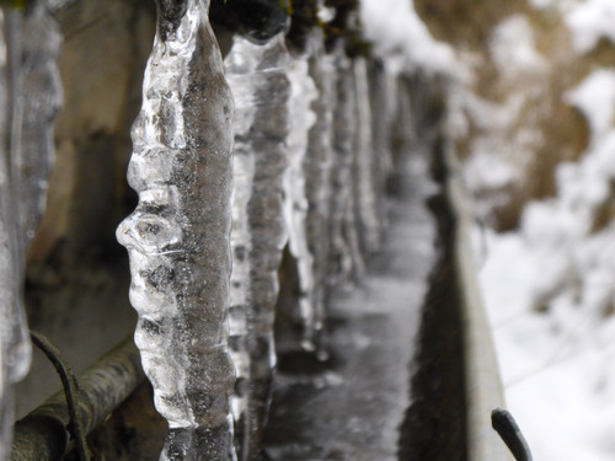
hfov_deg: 15.4
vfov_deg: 11.6
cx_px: 308
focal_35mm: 128
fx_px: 2274
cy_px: 230
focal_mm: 22.8
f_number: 5.9
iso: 400
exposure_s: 1/100
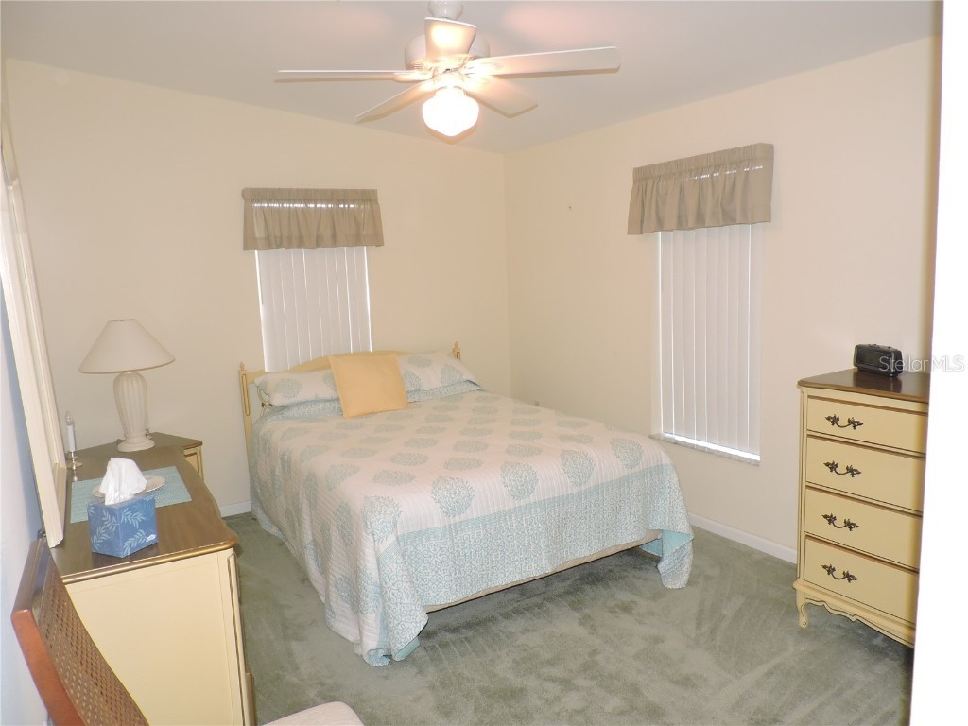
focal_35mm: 24
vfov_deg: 56.8
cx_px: 484
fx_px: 671
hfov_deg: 71.6
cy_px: 363
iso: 200
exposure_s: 1/30
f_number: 3
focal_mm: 4.3
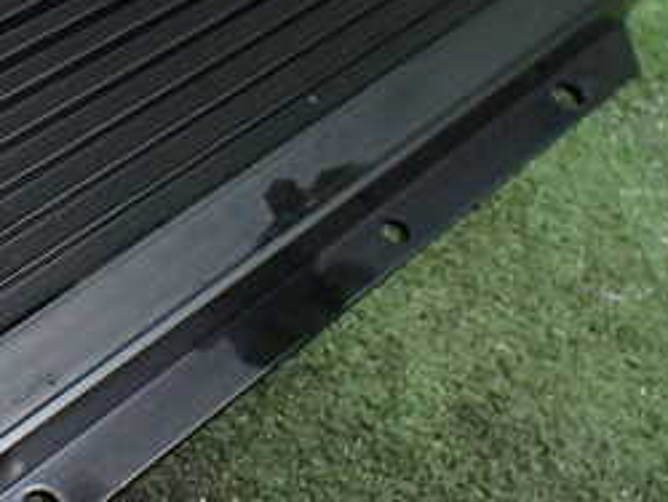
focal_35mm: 72
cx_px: 11
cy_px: 142
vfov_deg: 20.4
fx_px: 1391
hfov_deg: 25.7
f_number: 2.3
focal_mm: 5.4
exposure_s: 1/100
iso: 800
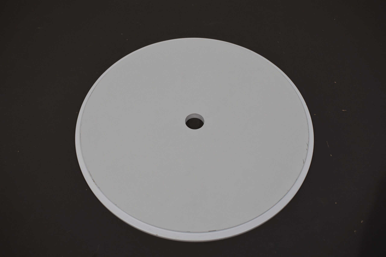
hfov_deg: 51.3
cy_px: 128
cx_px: 193
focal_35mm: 38
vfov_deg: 35.5
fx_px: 402
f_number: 5.6
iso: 250
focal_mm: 25
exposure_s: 1/125
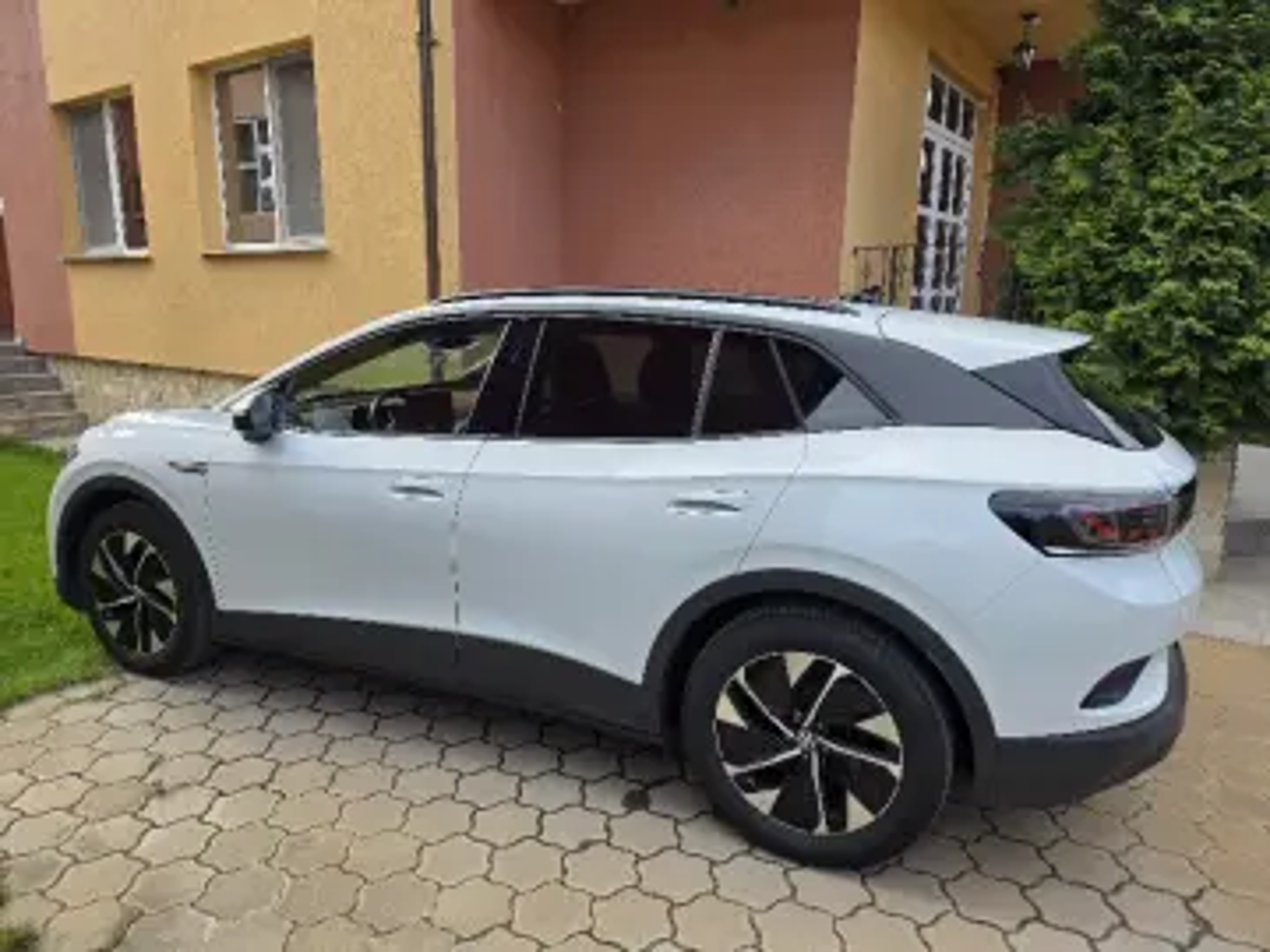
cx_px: 635
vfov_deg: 58.9
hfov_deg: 73.9
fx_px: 844
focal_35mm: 23
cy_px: 476
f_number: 1.7
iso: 80
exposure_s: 1/1429
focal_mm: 6.3
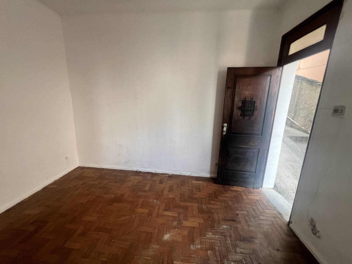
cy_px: 132
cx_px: 176
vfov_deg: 89.9
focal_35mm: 13
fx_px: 132
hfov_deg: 106.2
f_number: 1.8
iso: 200
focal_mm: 1.57
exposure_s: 1/99
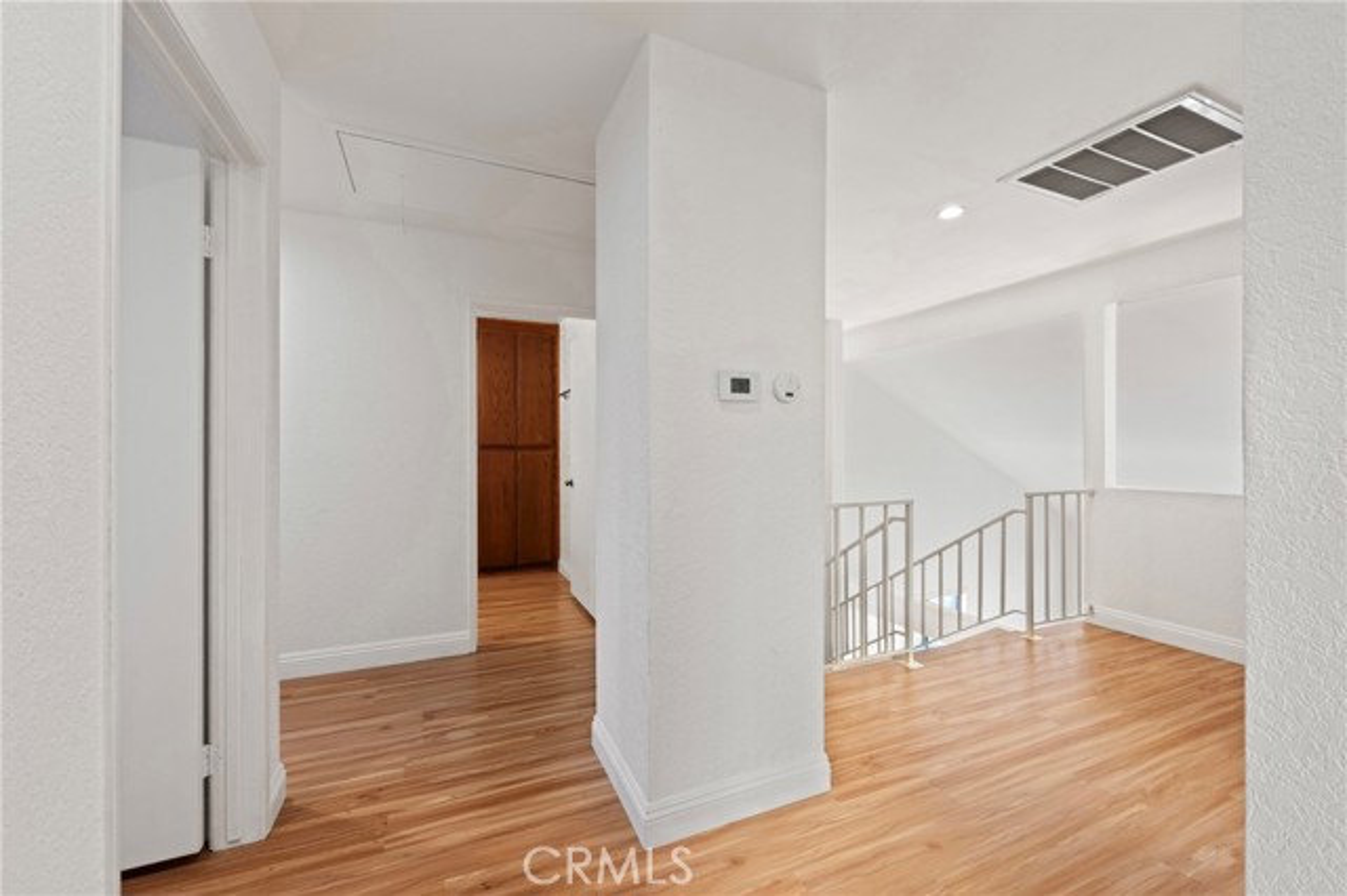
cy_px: 448
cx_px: 674
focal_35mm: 14
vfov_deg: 81.1
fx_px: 524
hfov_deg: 104.3
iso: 200
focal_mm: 14
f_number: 9.5
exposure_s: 1/4
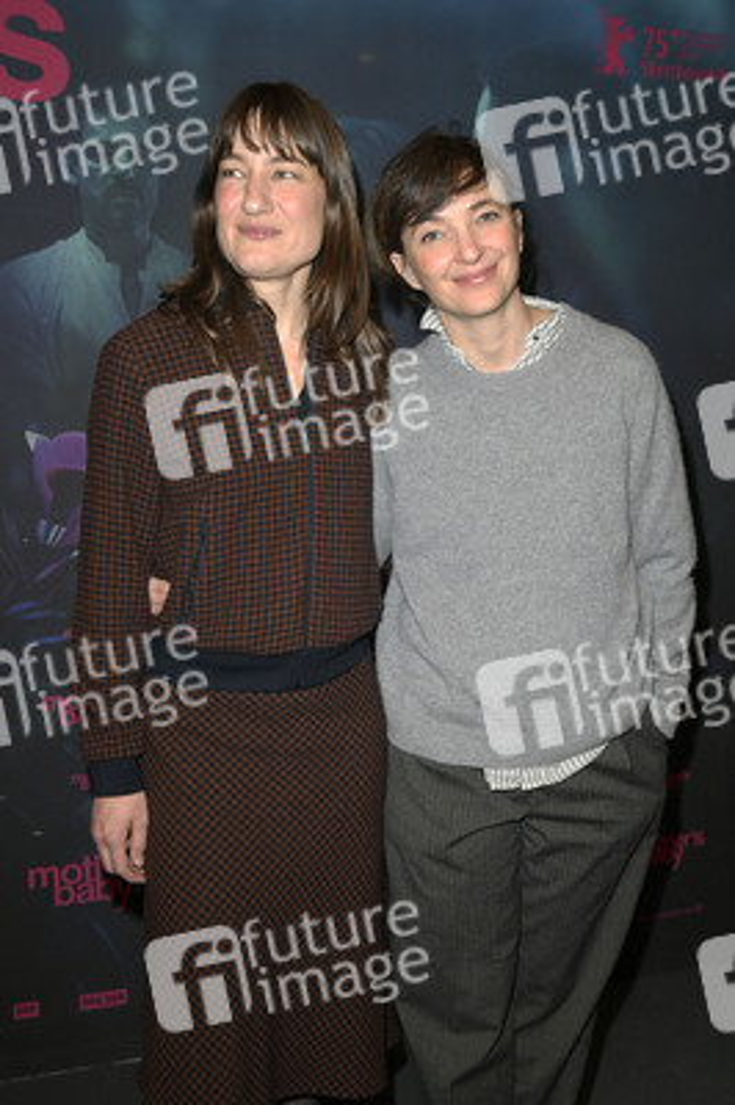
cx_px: 368
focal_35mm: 38
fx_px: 1166
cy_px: 552
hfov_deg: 35.0
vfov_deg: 50.7
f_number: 6.3
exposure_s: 1/250
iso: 1600
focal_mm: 38
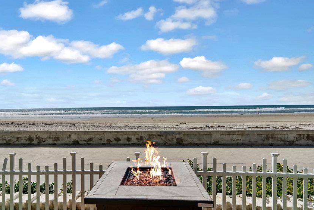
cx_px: 137
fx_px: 166
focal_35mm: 19
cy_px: 102
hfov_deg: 86.5
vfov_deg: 64.6
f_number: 5.6
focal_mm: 16
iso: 100
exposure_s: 1/1000
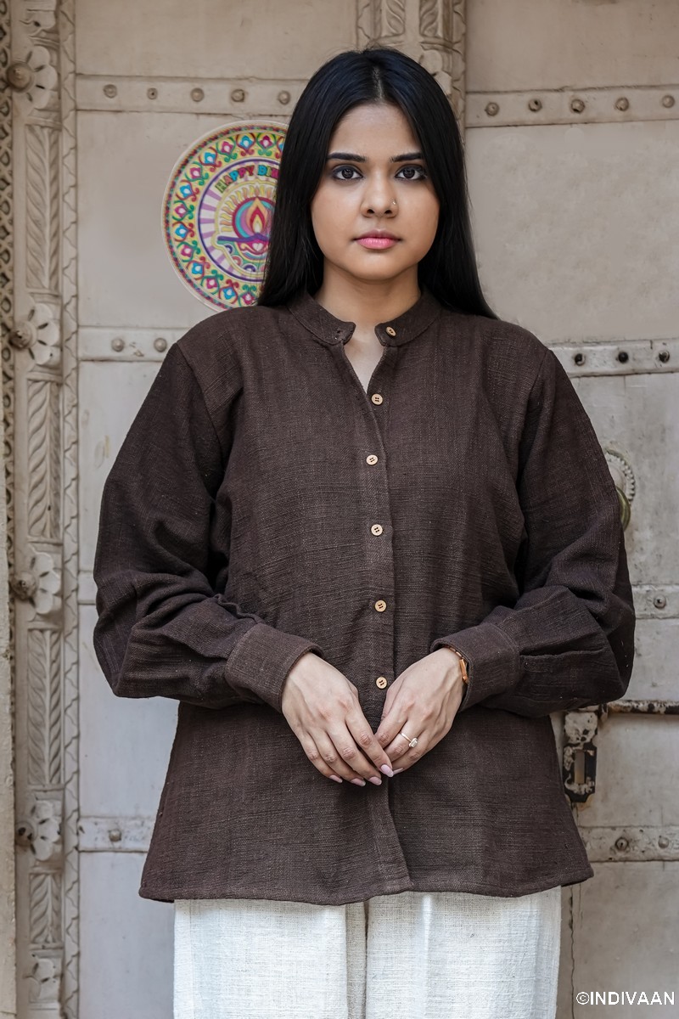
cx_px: 340
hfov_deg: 19.5
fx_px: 1980
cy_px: 510
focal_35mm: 70
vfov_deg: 28.8
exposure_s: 1/125
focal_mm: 70
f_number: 4
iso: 200
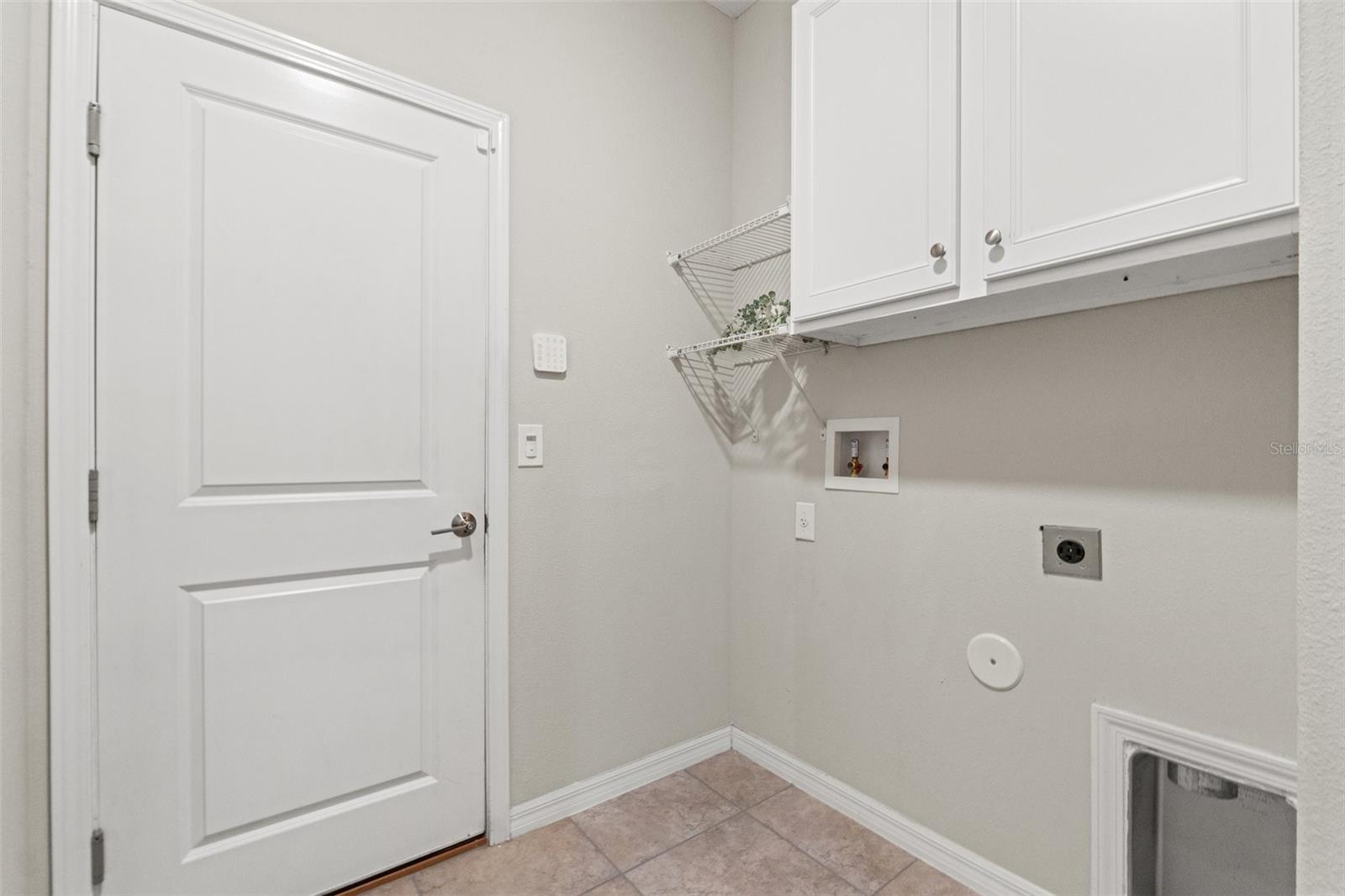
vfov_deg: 77.3
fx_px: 560
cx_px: 672
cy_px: 448
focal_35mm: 15
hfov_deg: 100.4
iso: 400
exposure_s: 1/8
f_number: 7.1
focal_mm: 10
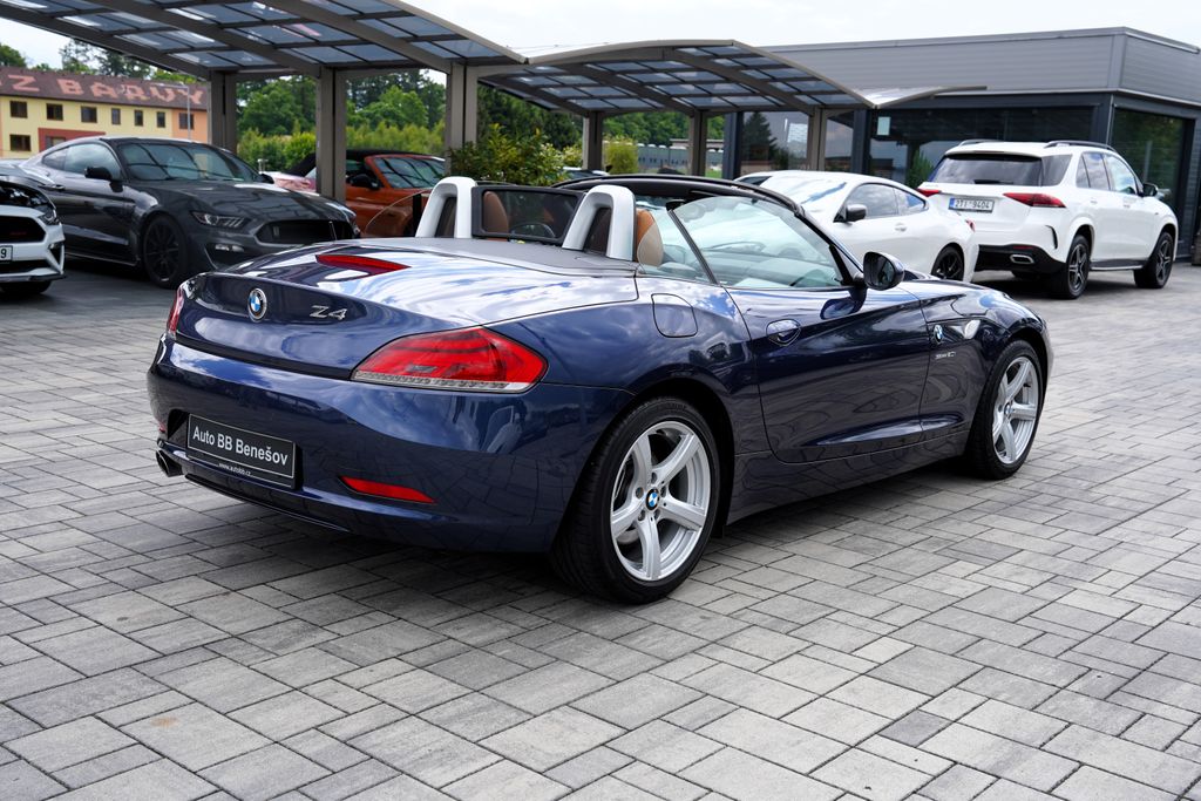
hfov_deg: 50.7
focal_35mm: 38
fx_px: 1268
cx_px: 600
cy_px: 400
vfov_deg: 35.1
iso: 100
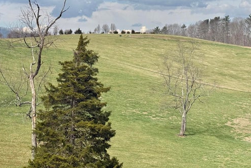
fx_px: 649
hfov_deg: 21.9
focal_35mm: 93
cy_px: 37
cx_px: 148
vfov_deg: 14.6
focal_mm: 5.96
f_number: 1.6
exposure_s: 1/3831
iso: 32
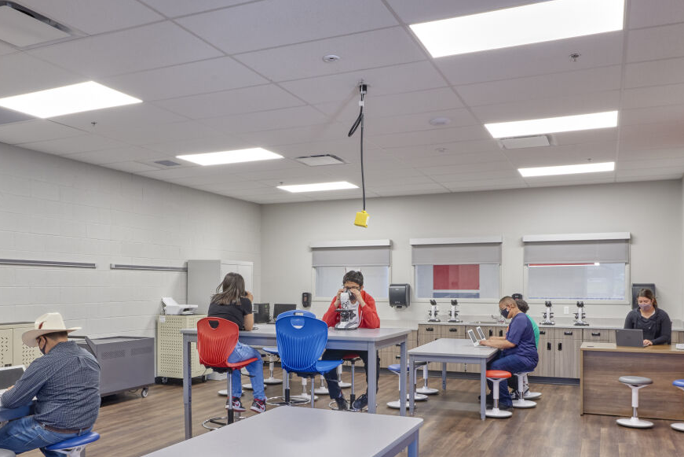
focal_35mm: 31
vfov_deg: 41.1
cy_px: 343
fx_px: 589
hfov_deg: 60.3
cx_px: 335
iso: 400
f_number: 11
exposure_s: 1/4
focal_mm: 18
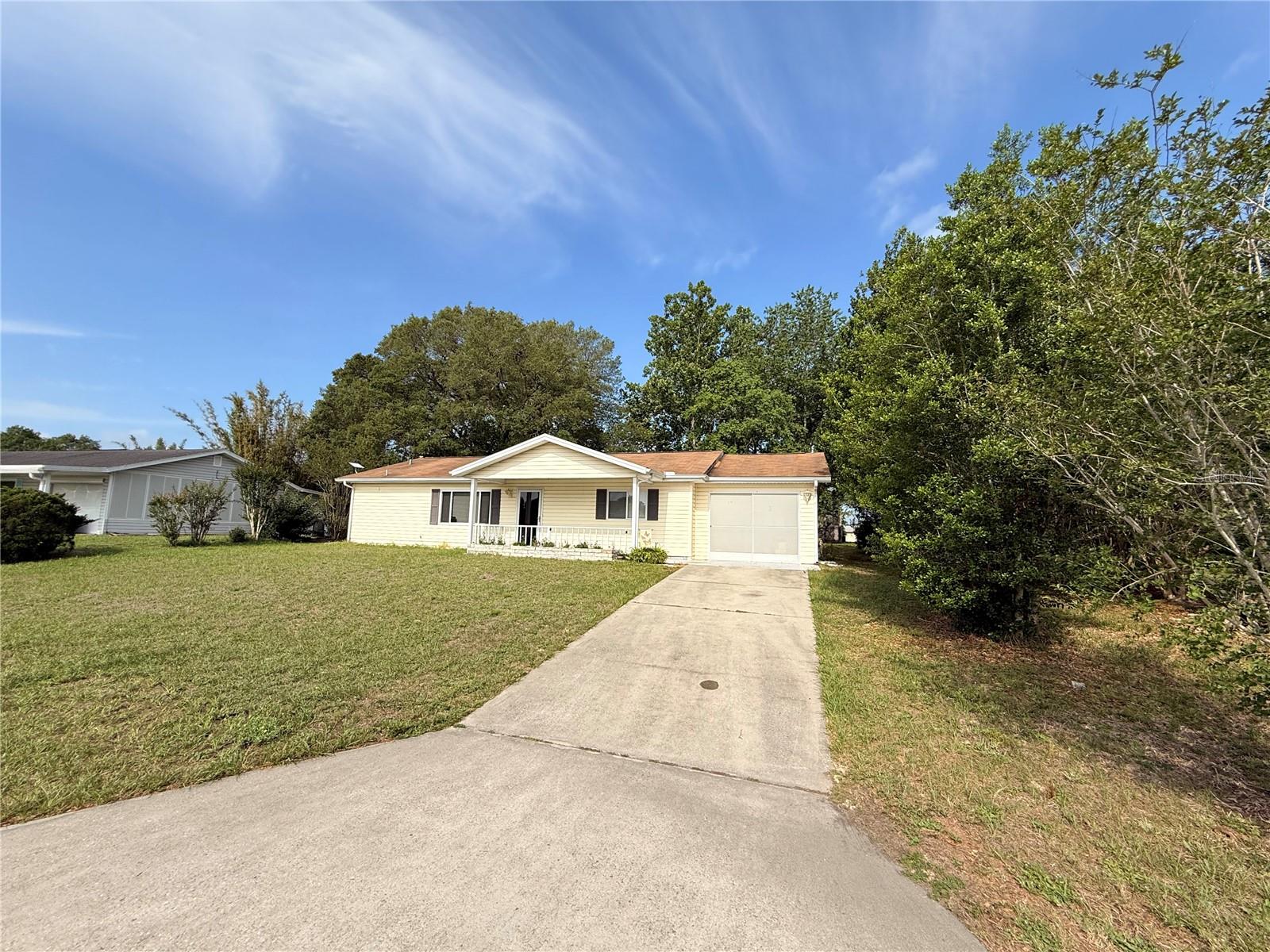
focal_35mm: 14
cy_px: 476
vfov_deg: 85.7
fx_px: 514
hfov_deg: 102.1
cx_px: 635
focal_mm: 2.22
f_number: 2.2
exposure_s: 1/2611
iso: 50
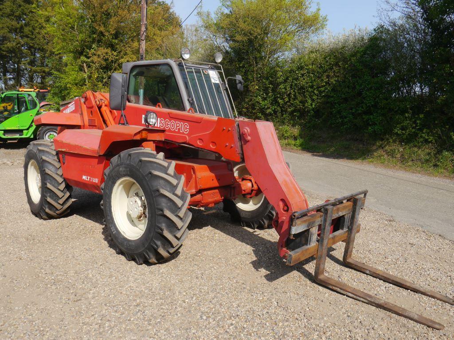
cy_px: 170
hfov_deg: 60.0
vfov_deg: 46.8
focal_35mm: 30
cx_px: 227
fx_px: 393
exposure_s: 1/400
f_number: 7.1
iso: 160
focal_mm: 15
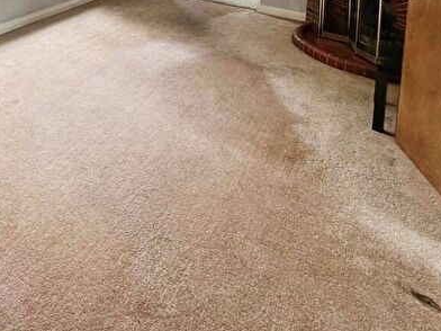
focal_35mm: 25
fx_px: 318
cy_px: 40
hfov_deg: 61.4
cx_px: 66
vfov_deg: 49.5
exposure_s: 1/99
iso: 80
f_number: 2.2
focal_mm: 2.22
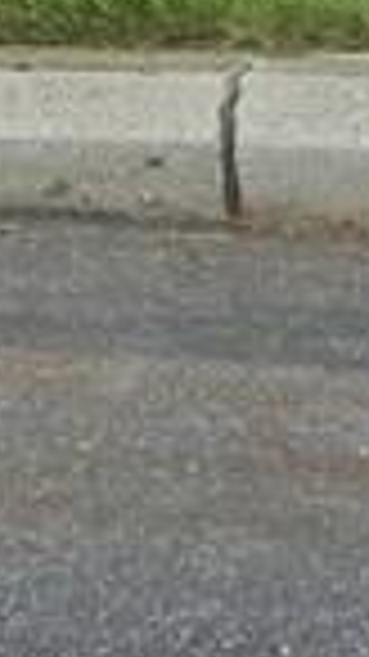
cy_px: -680
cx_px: -216
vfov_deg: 8.8
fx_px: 4005
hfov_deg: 5.2
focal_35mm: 230
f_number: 3.5
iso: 160
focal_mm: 5.4
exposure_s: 1/728
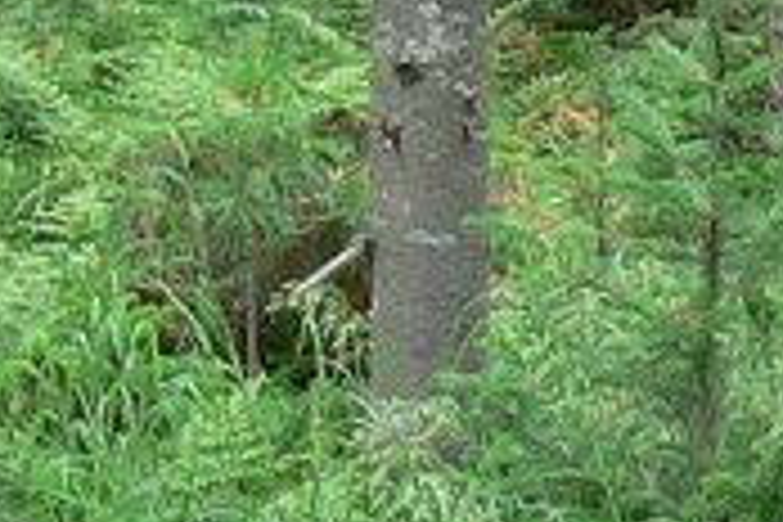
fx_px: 6003
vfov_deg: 4.5
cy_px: -1606
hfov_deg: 7.3
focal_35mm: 276
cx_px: -612
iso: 200
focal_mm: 6
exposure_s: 1/60
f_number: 2.8
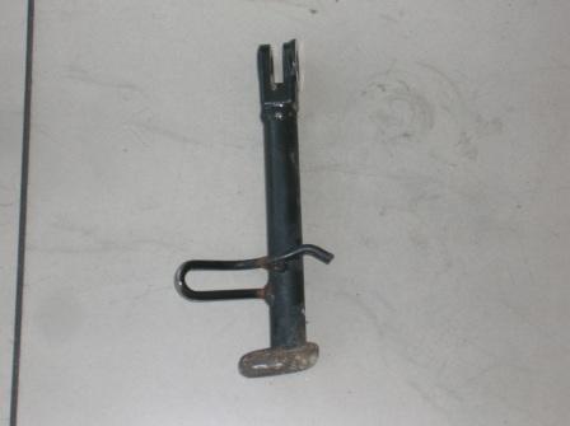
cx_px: 285
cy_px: 213
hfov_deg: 18.7
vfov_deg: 14.1
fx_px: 1727
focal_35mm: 105
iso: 50
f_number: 4.9
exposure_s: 1/60.1
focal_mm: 17.4
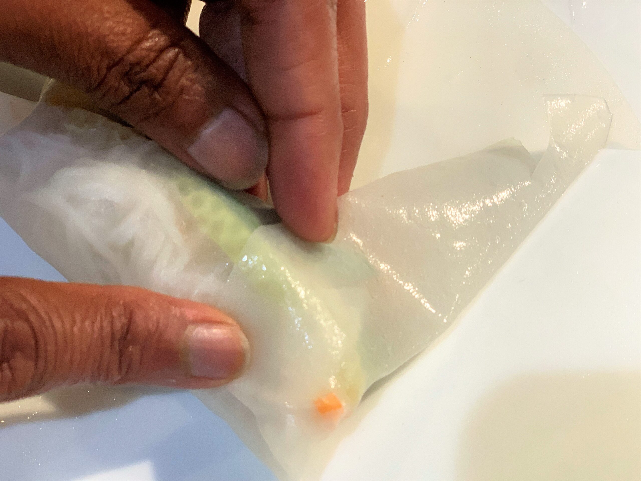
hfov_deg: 36.8
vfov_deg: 28.0
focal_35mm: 52
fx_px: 963
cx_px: 320
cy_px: 240
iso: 80
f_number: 2.4
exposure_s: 1/50
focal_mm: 6
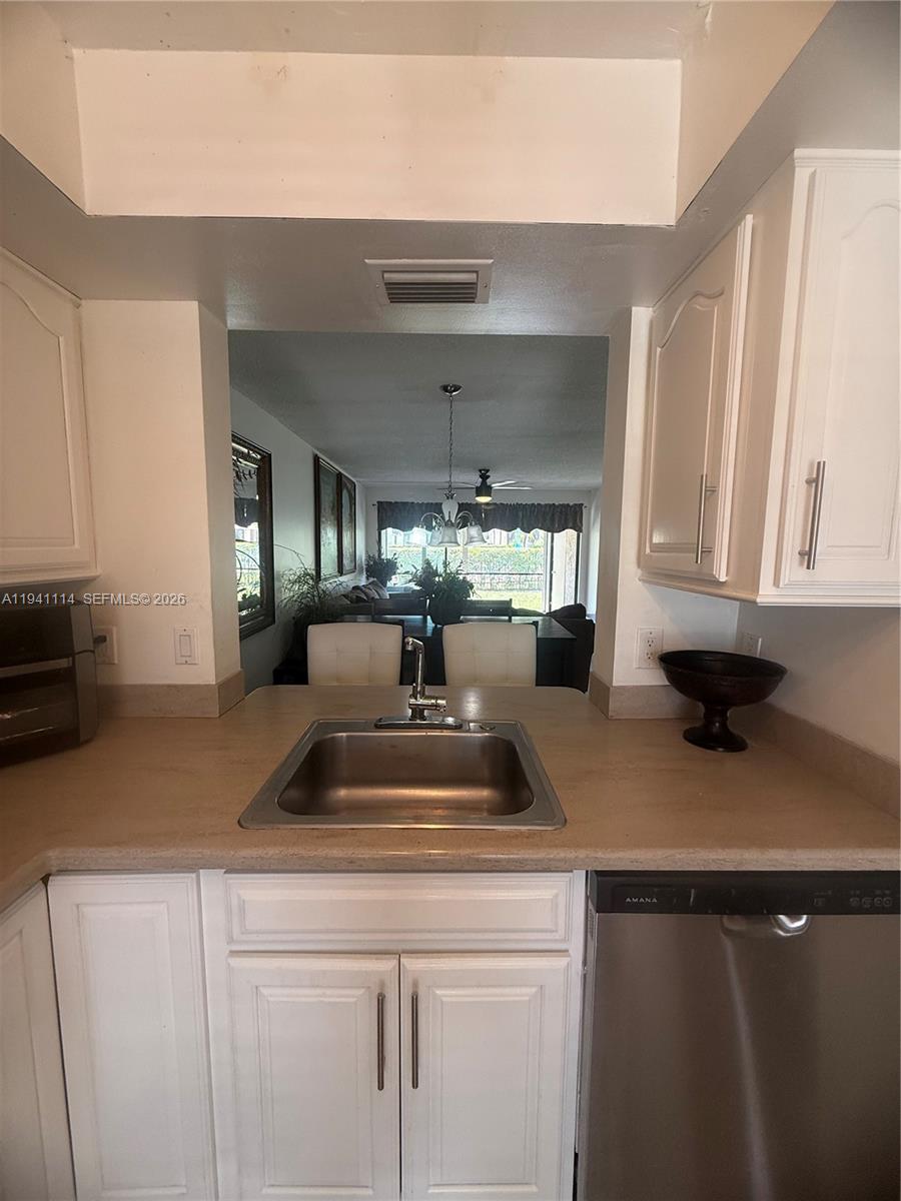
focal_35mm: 14
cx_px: 450
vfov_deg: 102.1
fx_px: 486
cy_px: 600
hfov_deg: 85.7
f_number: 2.2
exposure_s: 1/120
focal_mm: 2.22
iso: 200
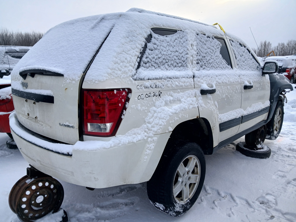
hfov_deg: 67.3
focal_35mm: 26
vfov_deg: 53.1
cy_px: 111
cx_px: 148
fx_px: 222
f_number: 1.8
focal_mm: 3.98
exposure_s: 1/360
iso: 20
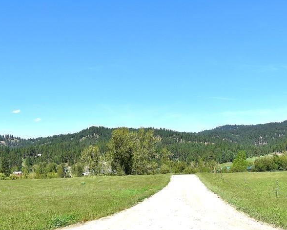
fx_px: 416
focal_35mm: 49
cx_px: 174
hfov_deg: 37.9
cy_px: 140
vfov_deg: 30.8
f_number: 8
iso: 100
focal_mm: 16
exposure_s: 1/250
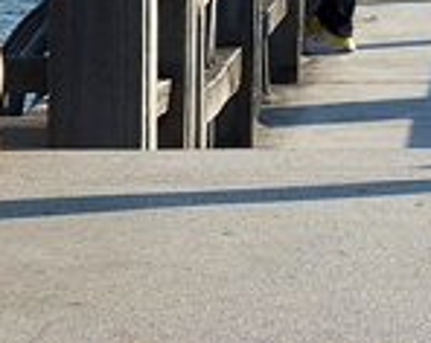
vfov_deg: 5.5
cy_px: -326
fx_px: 3491
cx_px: 926
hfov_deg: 6.8
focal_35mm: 274
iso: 200
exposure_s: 1/350
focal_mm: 32
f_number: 10
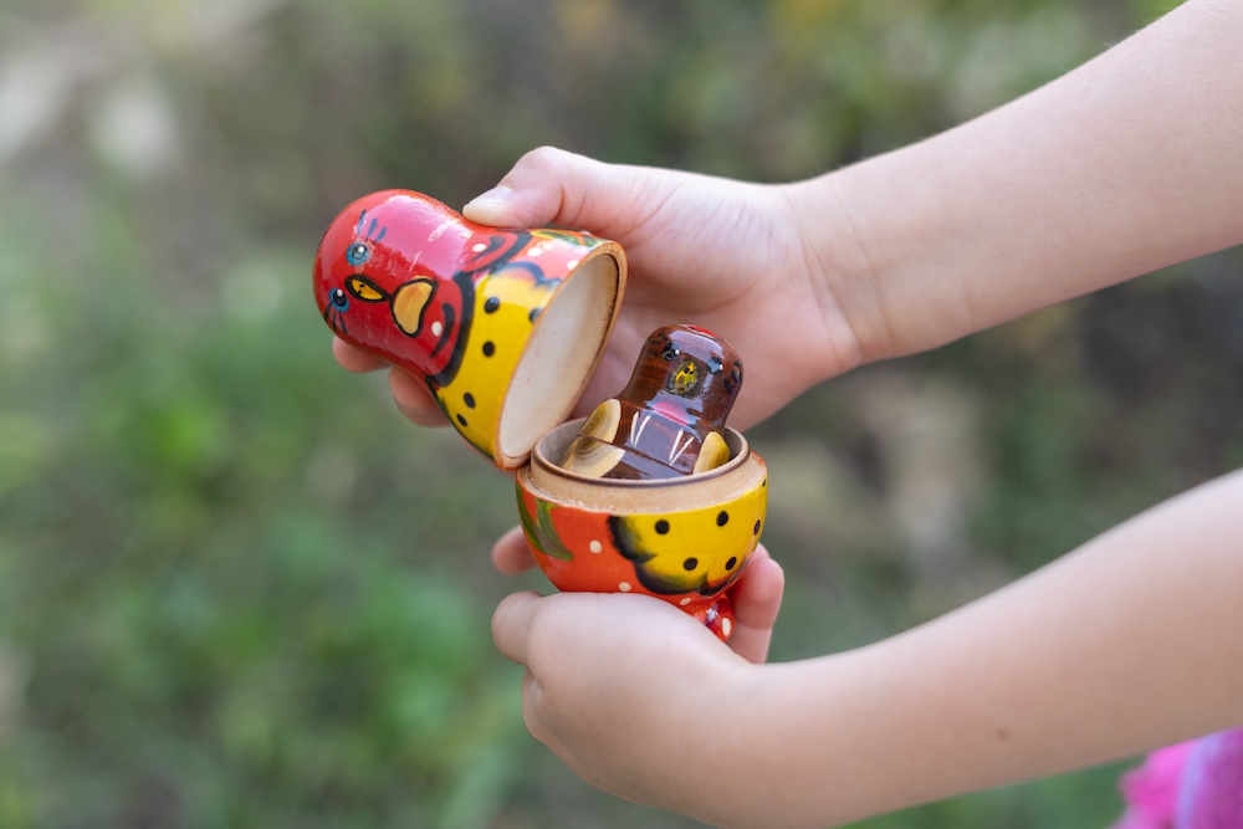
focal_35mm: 50
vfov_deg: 27.0
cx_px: 622
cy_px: 414
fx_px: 1727
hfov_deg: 39.6
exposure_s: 1/50
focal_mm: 50
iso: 100
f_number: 2.8
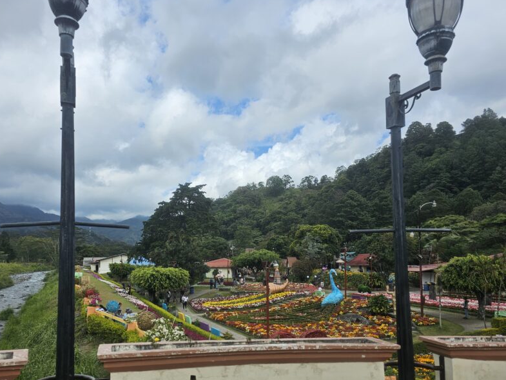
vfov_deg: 46.3
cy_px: 241
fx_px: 439
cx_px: 207
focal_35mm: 30
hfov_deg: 59.5
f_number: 1.7
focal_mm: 6.3
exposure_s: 1/267
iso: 10
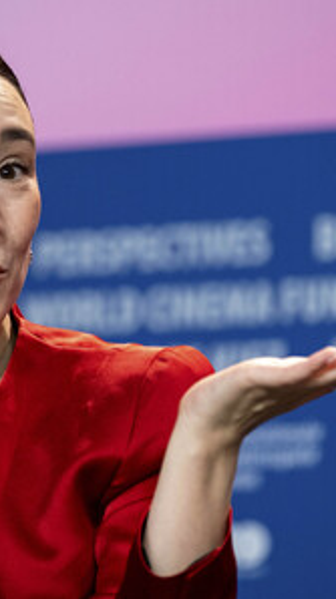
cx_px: 130
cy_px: 300
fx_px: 4686
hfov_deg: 4.1
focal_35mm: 295
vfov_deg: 7.3
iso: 2000
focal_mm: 124.3
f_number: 2.8
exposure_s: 1/280
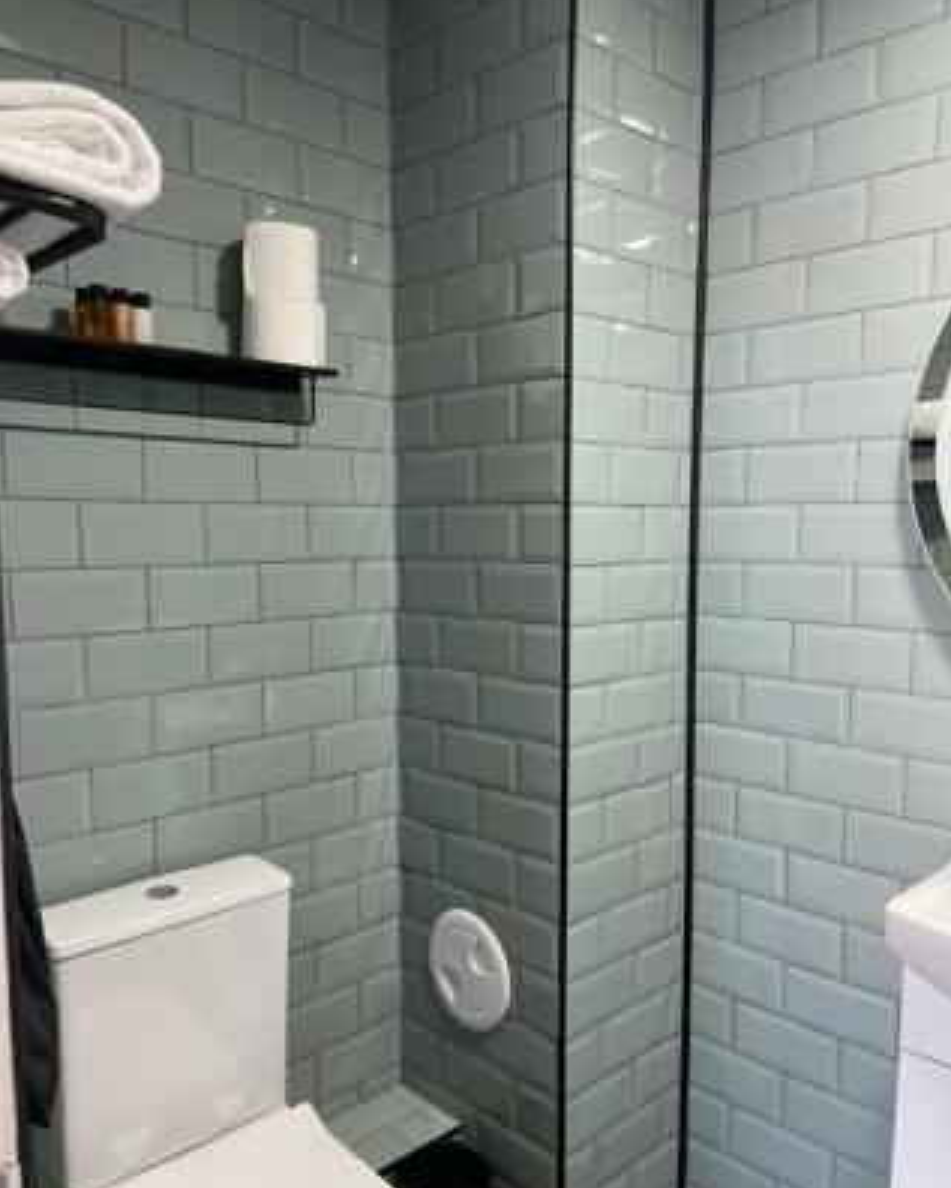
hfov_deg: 51.5
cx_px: 489
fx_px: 985
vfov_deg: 62.1
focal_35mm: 28
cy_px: 632
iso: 160
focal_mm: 4.25
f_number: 1.8
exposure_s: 1/50
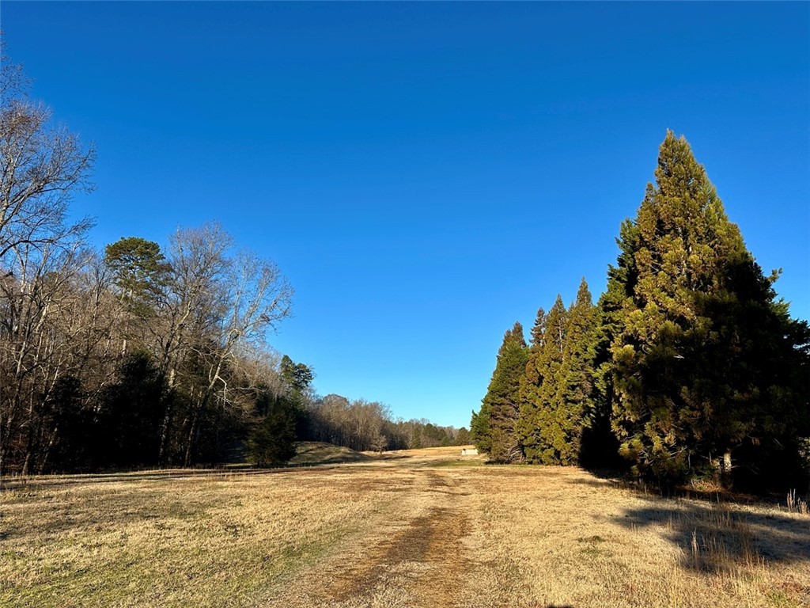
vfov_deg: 56.8
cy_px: 304
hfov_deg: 71.6
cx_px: 405
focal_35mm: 24
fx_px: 562
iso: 80
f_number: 1.78
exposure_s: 1/3472
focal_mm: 6.86
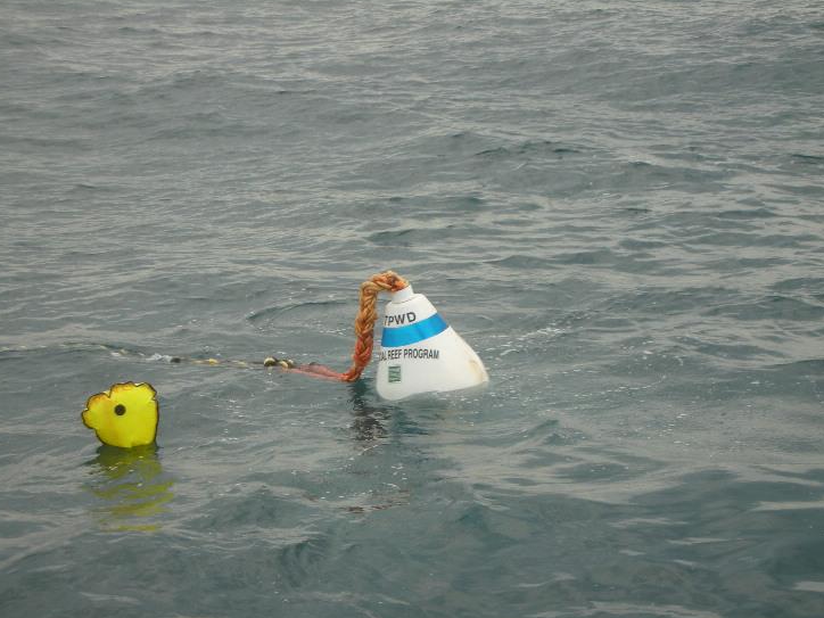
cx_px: 430
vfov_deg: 13.2
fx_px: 2666
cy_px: 320
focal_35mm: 112
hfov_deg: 17.6
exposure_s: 1/100
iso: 50
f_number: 5
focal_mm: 17.4
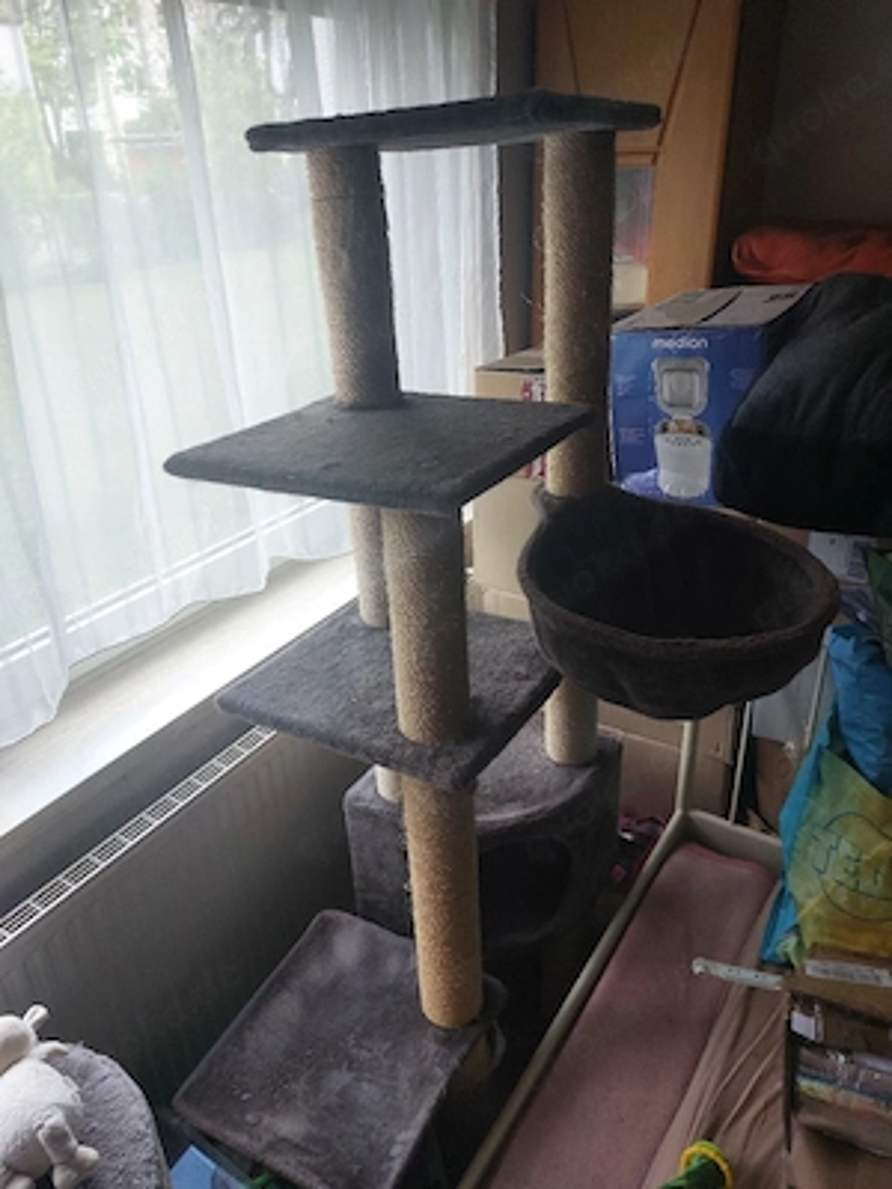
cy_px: 594
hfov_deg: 56.8
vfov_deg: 71.6
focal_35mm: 24
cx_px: 446
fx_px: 825
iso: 50
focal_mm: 5.23
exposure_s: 1/100
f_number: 1.8
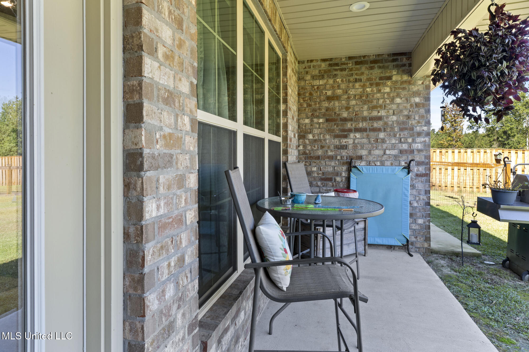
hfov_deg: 84.0
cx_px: 264
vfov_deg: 61.9
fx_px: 294
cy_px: 176
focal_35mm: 20
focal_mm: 20
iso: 1000
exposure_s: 1/30
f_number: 11
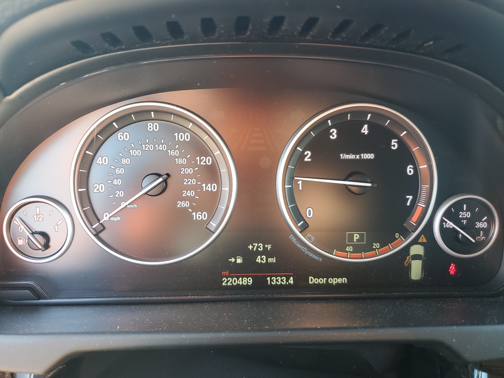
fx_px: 379
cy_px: 189
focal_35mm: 26
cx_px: 252
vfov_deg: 53.1
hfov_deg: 67.3
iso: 60
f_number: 1.5
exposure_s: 1/60.2
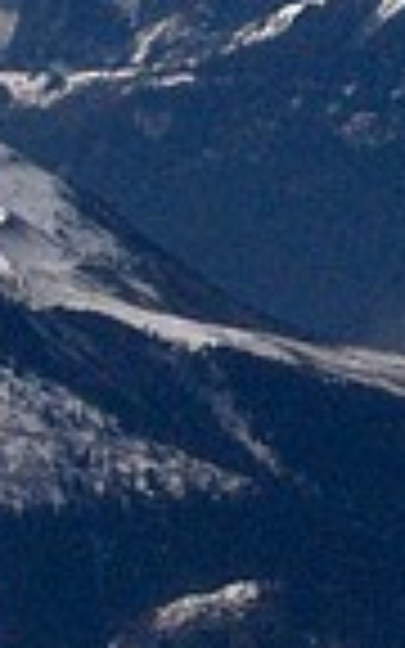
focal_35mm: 691
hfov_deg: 1.9
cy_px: -162
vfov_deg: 3.0
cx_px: 742
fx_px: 12203
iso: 100
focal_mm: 24
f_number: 8.4
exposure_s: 1/1961
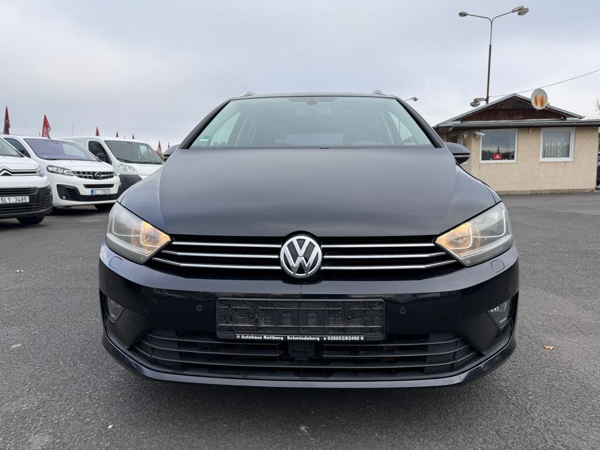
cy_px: 225
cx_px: 300
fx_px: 416
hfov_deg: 71.6
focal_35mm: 24
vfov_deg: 56.8
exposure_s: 1/1271
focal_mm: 6.76
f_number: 1.78
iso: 80
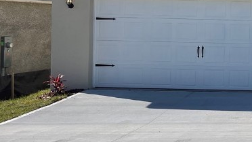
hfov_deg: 24.0
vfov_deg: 15.3
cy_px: 22
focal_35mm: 78
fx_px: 521
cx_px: 324
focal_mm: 5.1
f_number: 1.6
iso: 32
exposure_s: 1/4348
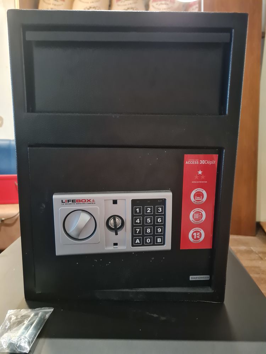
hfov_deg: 53.1
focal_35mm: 26
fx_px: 266
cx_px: 133
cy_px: 177
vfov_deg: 67.3
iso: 1000
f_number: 1.8
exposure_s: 1/25
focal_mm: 5.4
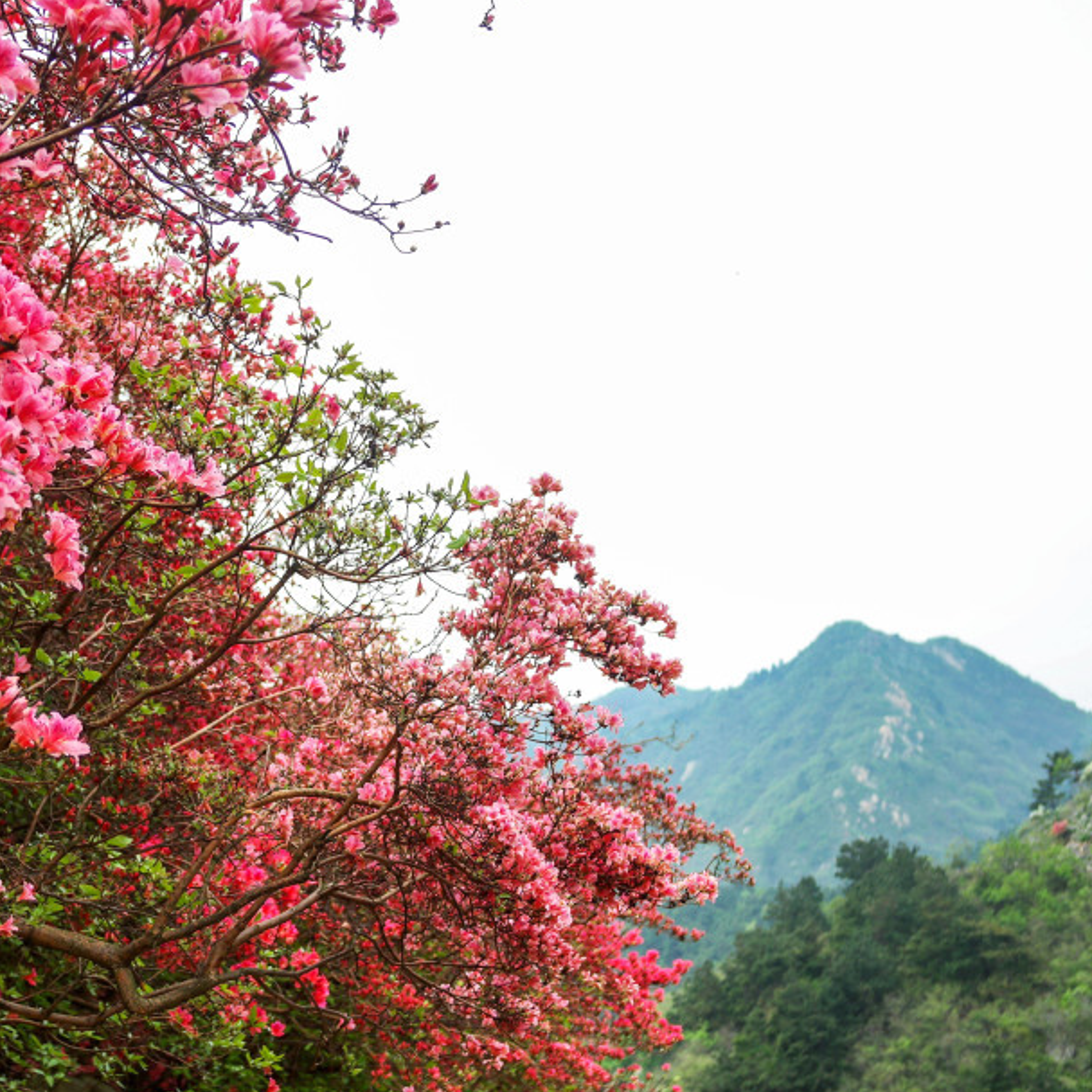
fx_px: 1535
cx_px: 385
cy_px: 580
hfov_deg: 38.8
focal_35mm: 43
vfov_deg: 39.2
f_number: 4
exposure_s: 1/320
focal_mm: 20
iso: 100
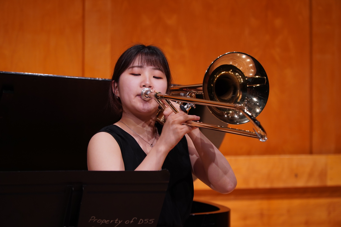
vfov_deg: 8.7
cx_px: 170
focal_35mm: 158
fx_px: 1492
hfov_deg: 13.0
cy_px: 114
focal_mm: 105
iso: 500
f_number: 4
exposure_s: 1/125
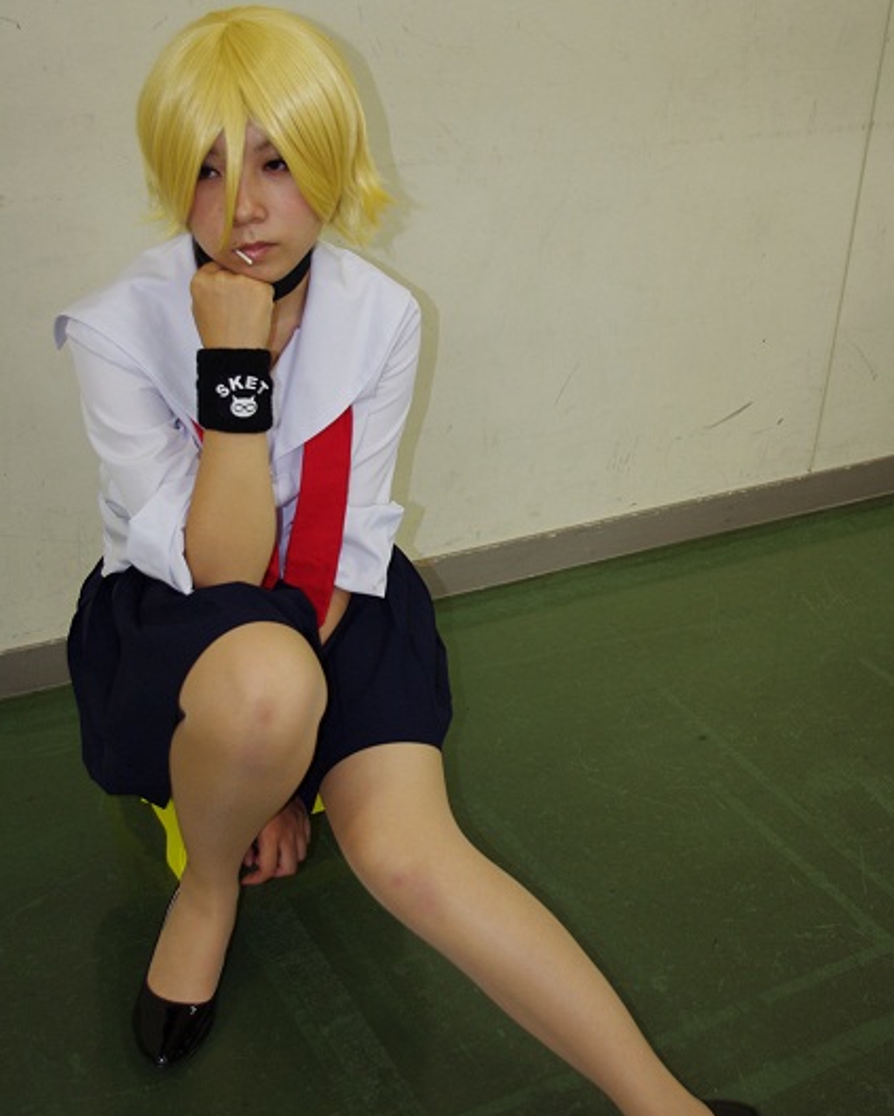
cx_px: 448
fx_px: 1586
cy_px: 495
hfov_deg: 31.5
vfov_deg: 38.7
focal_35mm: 48
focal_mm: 28.13
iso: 400
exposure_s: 1/50
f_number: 4
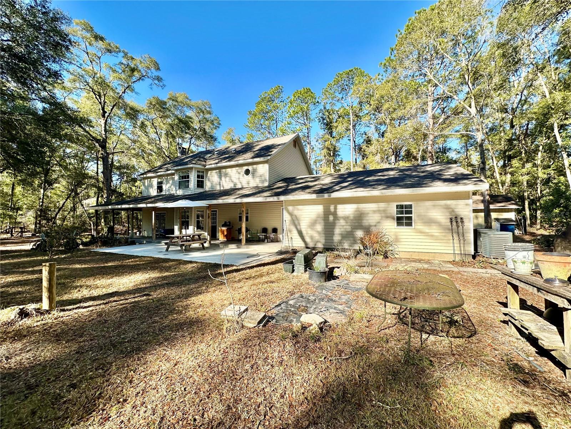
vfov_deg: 85.7
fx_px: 231
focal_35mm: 14
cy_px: 214
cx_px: 286
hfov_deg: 102.1
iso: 40
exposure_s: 1/779
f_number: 2.2
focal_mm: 2.22
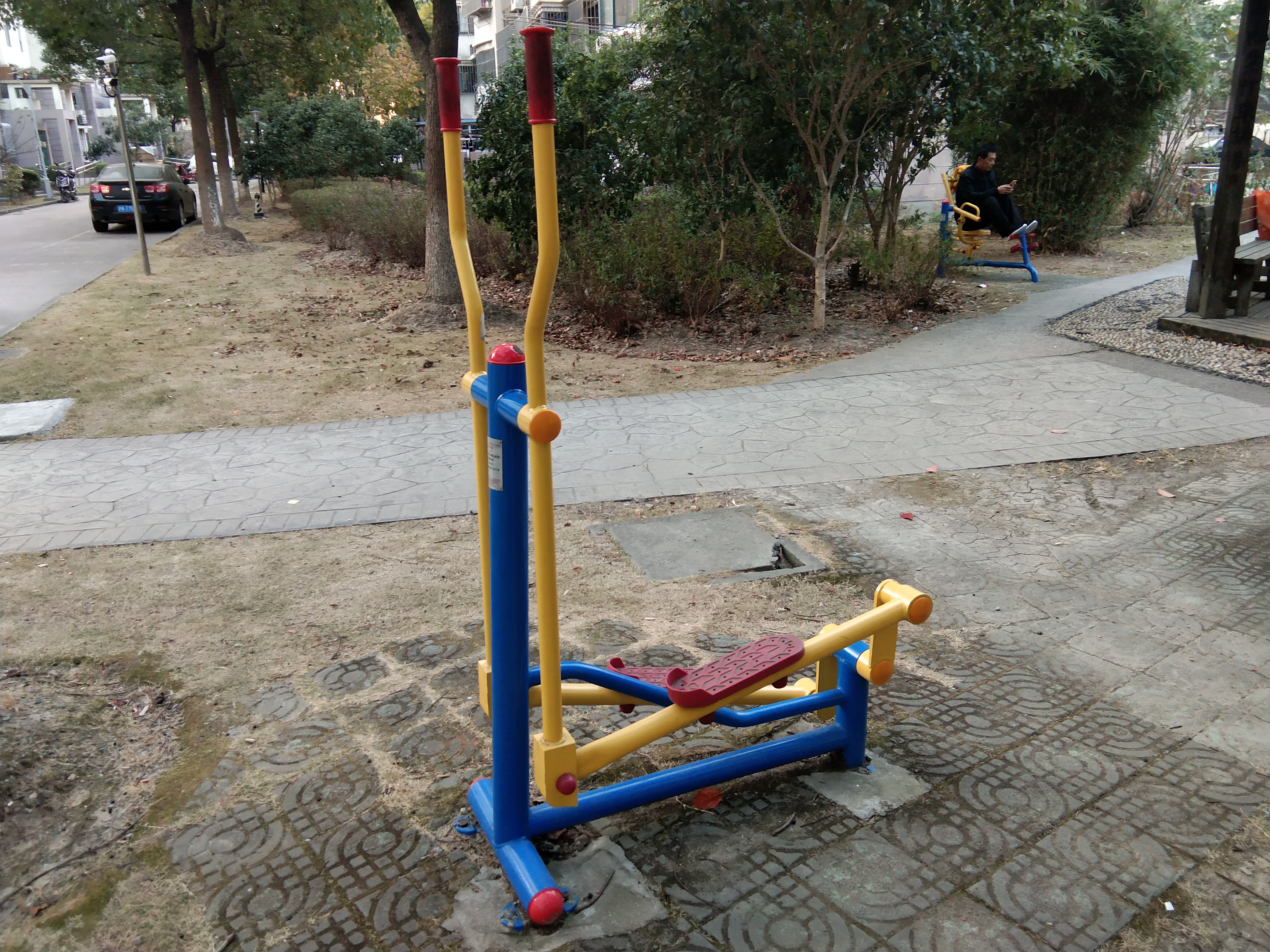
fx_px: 1137
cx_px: 635
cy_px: 476
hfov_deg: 58.4
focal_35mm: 31
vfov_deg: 45.4
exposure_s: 1/50
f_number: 2.2
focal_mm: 3.69
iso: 160
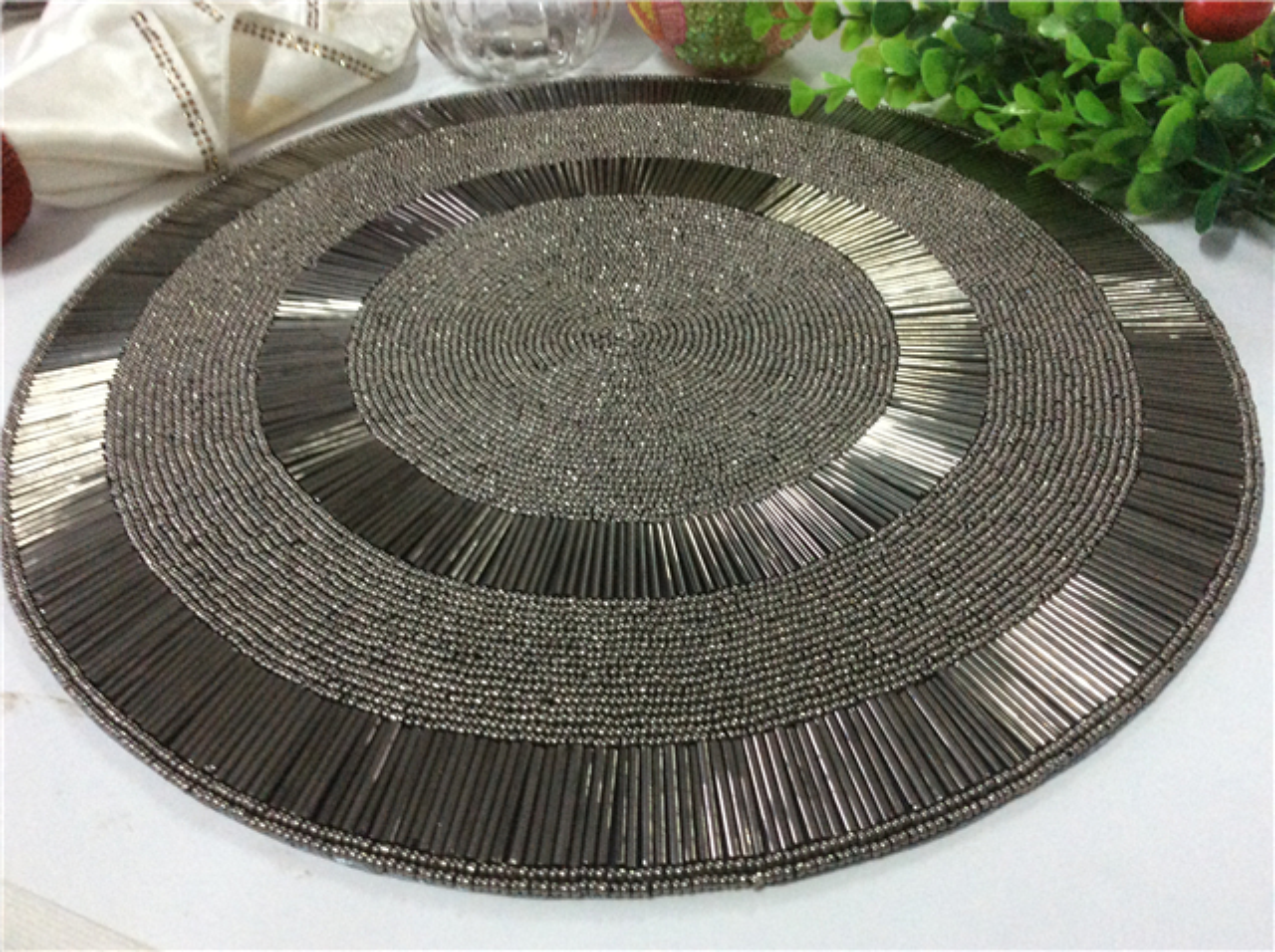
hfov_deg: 56.9
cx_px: 638
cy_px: 476
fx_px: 1177
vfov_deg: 44.1
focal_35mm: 32
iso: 200
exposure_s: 1/25
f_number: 2.4
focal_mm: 3.3
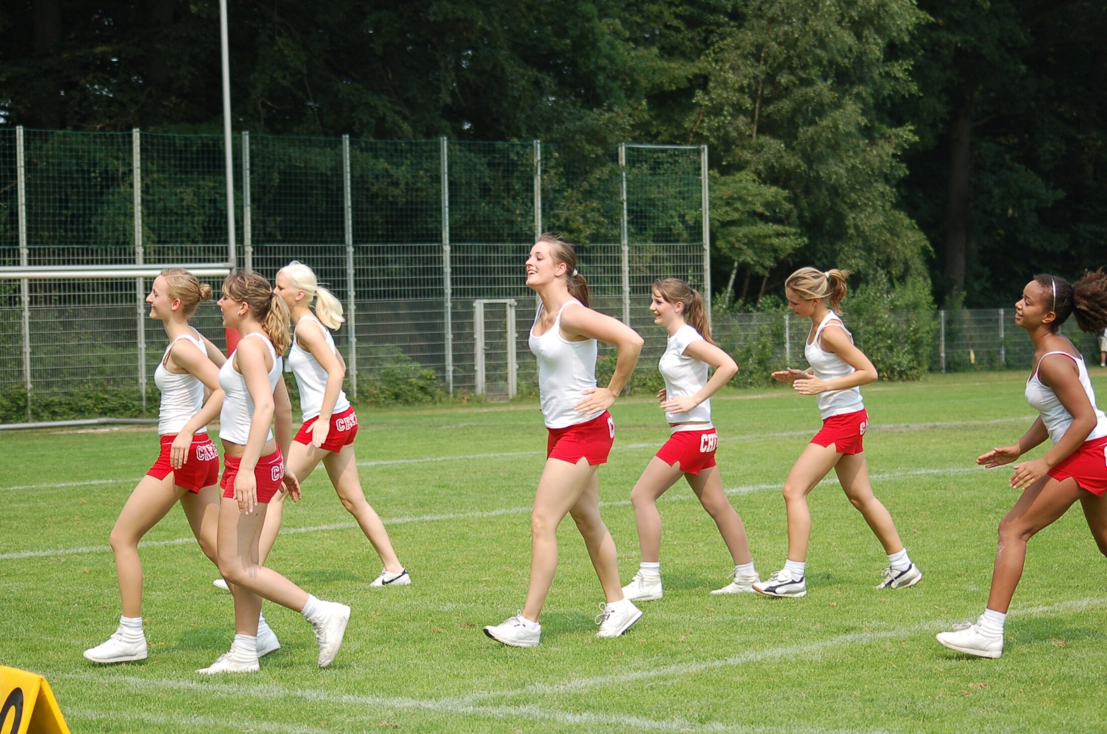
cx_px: 554
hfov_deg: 19.5
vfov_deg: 13.0
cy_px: 367
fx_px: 3223
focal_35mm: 105
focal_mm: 70
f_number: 4
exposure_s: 1/1000
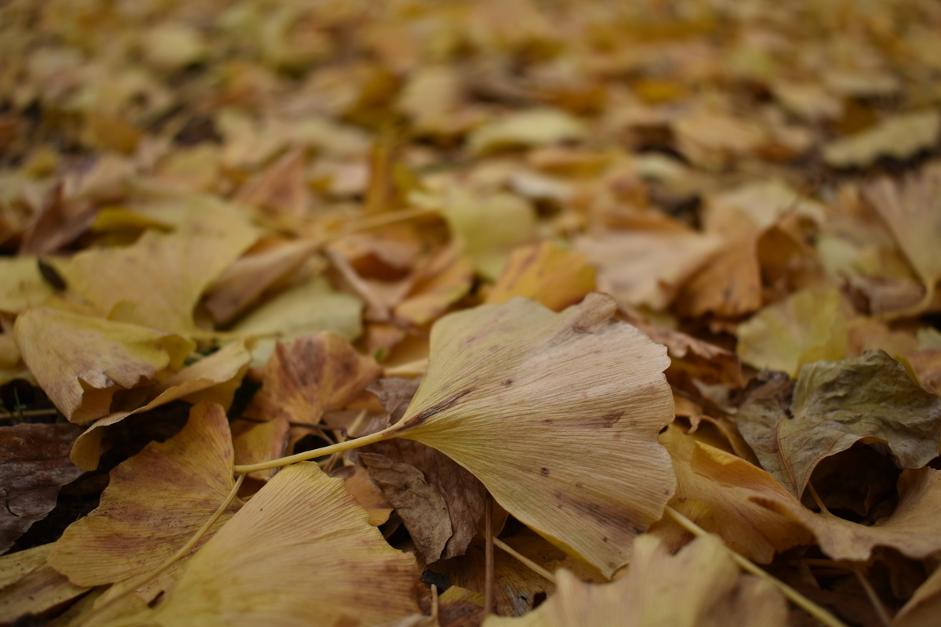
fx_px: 941
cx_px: 470
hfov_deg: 53.1
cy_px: 314
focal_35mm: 36
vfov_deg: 36.9
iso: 100
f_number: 4
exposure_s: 1/250
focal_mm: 24
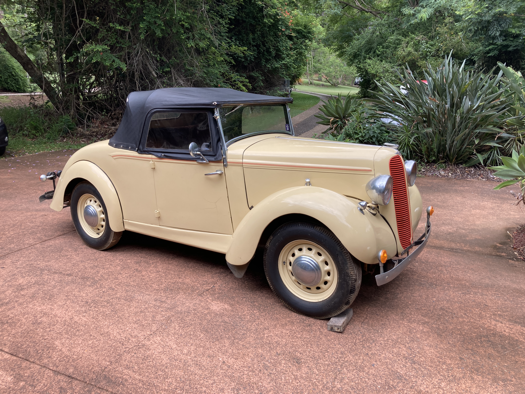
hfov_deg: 63.4
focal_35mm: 28
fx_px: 425
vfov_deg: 49.7
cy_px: 197
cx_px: 262
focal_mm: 3.99
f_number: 1.8
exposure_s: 1/403
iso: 20
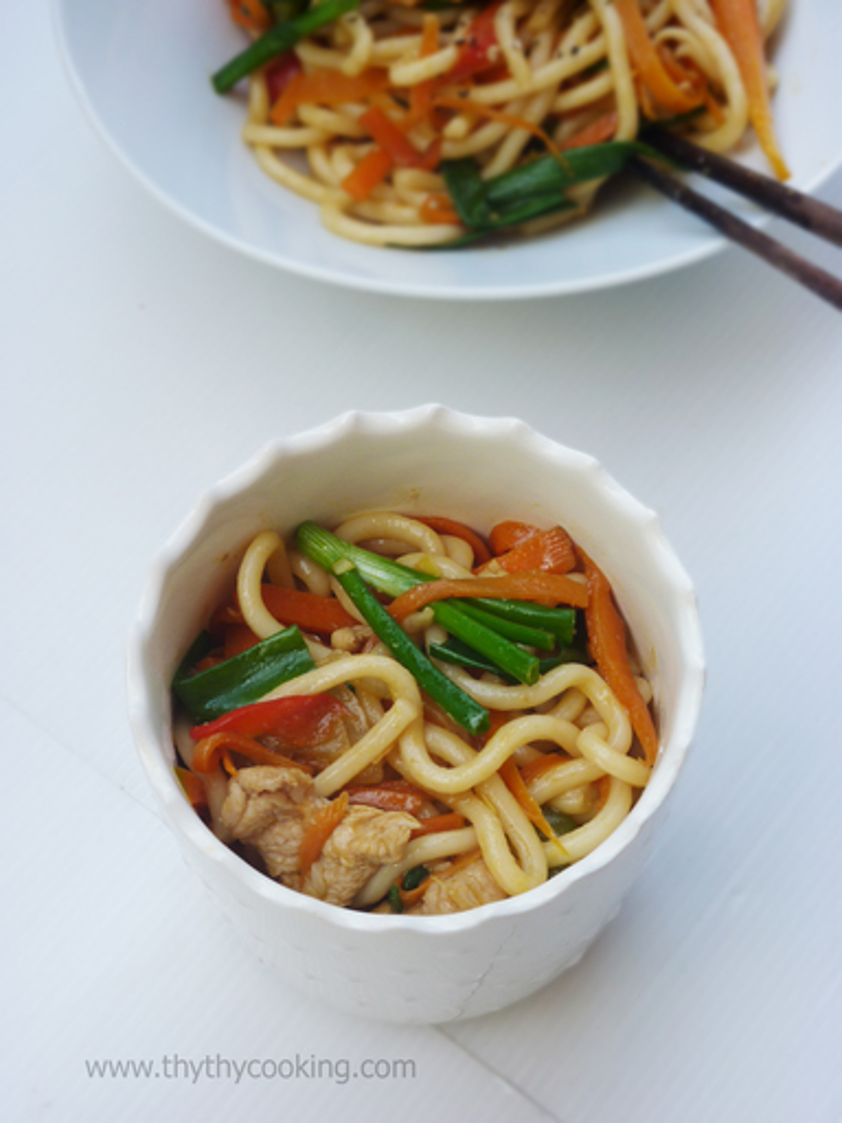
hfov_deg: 21.9
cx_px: 421
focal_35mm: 67
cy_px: 562
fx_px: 2173
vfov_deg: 29.0
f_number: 4.1
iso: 80
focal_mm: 11
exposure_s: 1/40
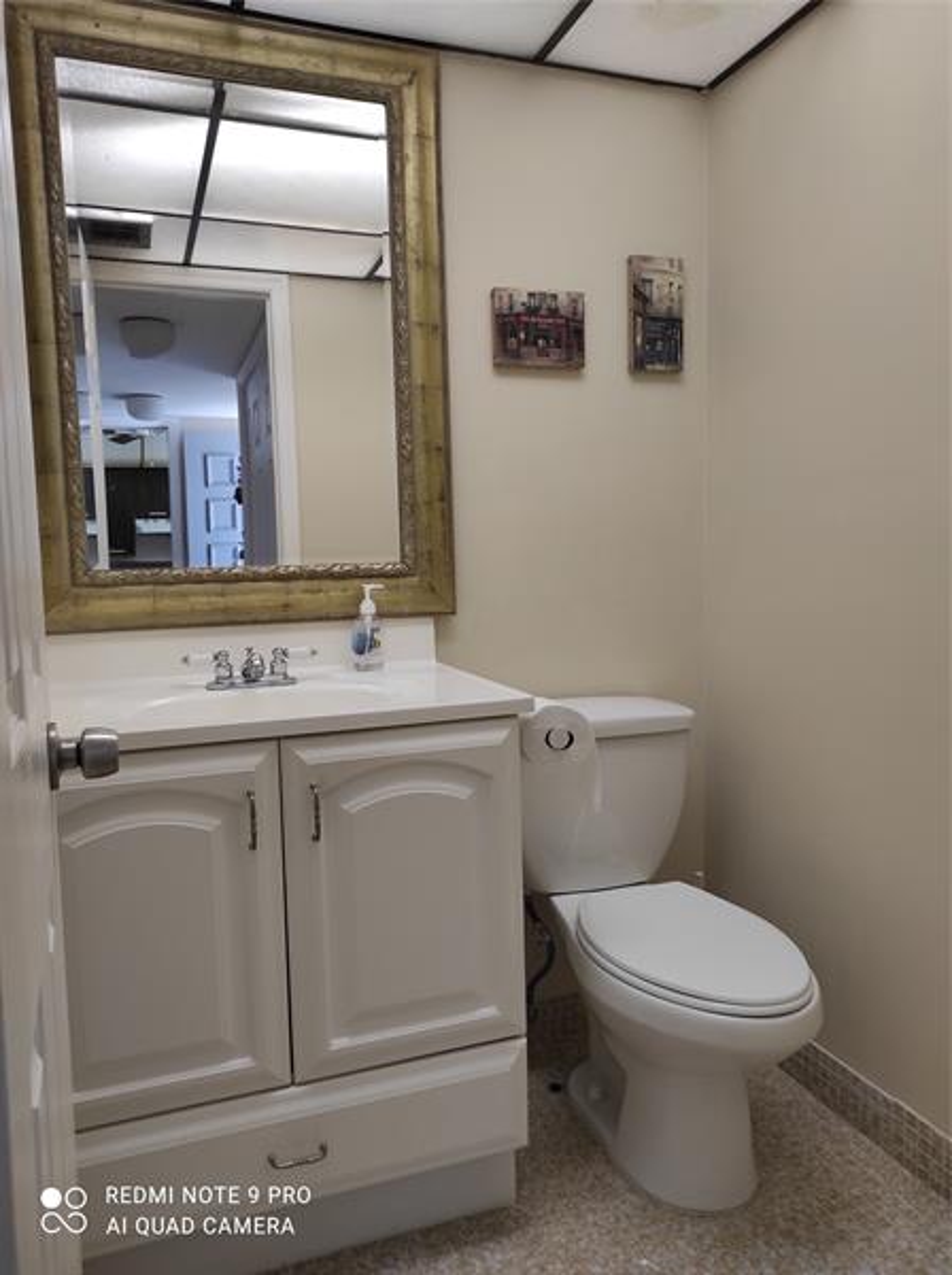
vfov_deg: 69.5
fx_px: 919
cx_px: 476
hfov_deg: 54.7
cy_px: 638
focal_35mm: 25
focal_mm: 5.43
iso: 167
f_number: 1.89
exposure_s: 1/60
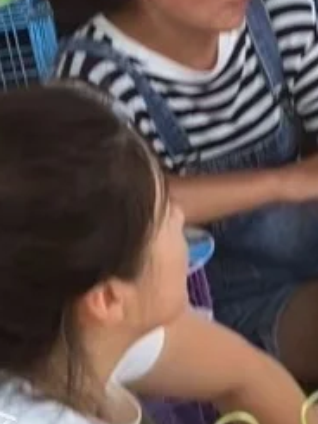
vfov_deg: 12.7
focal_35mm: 153
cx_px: 729
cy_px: 459
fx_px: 1872
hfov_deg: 8.9
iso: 125
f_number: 1.5
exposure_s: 1/60
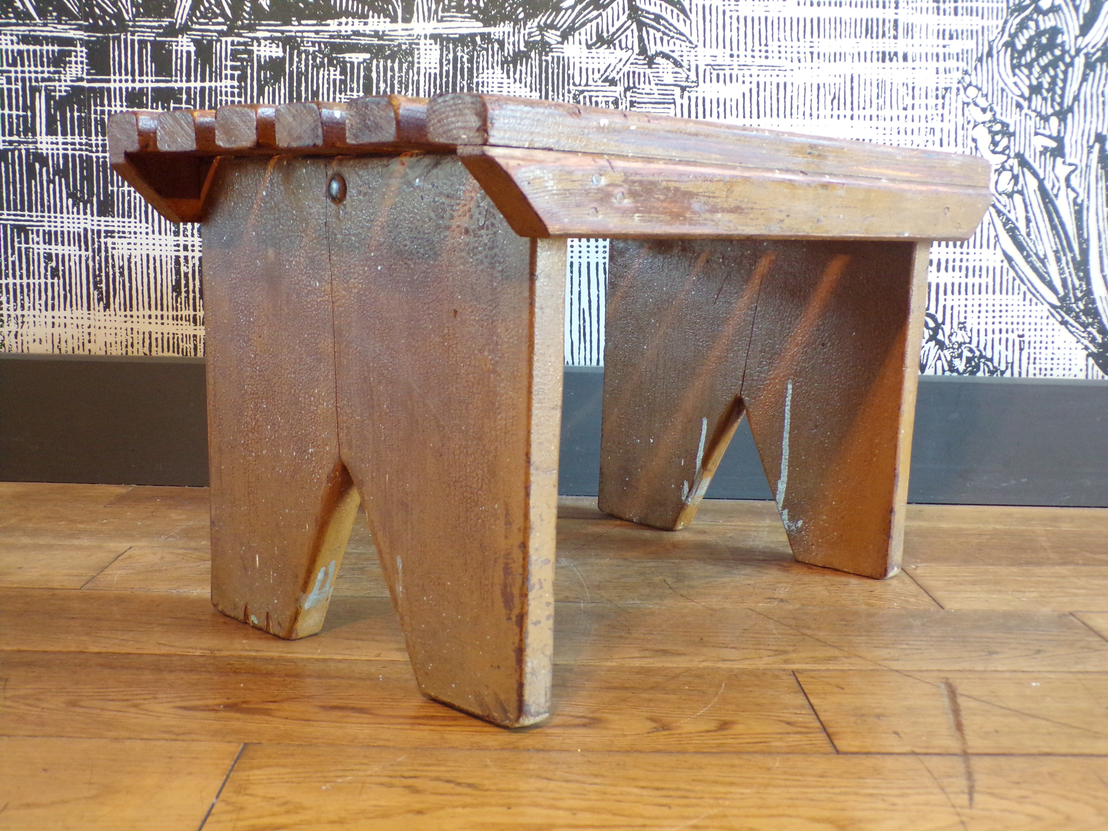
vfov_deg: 38.7
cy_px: 416
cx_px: 554
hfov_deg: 50.1
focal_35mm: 37
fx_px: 1184
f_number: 3.3
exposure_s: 1/17
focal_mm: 6.6
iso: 376
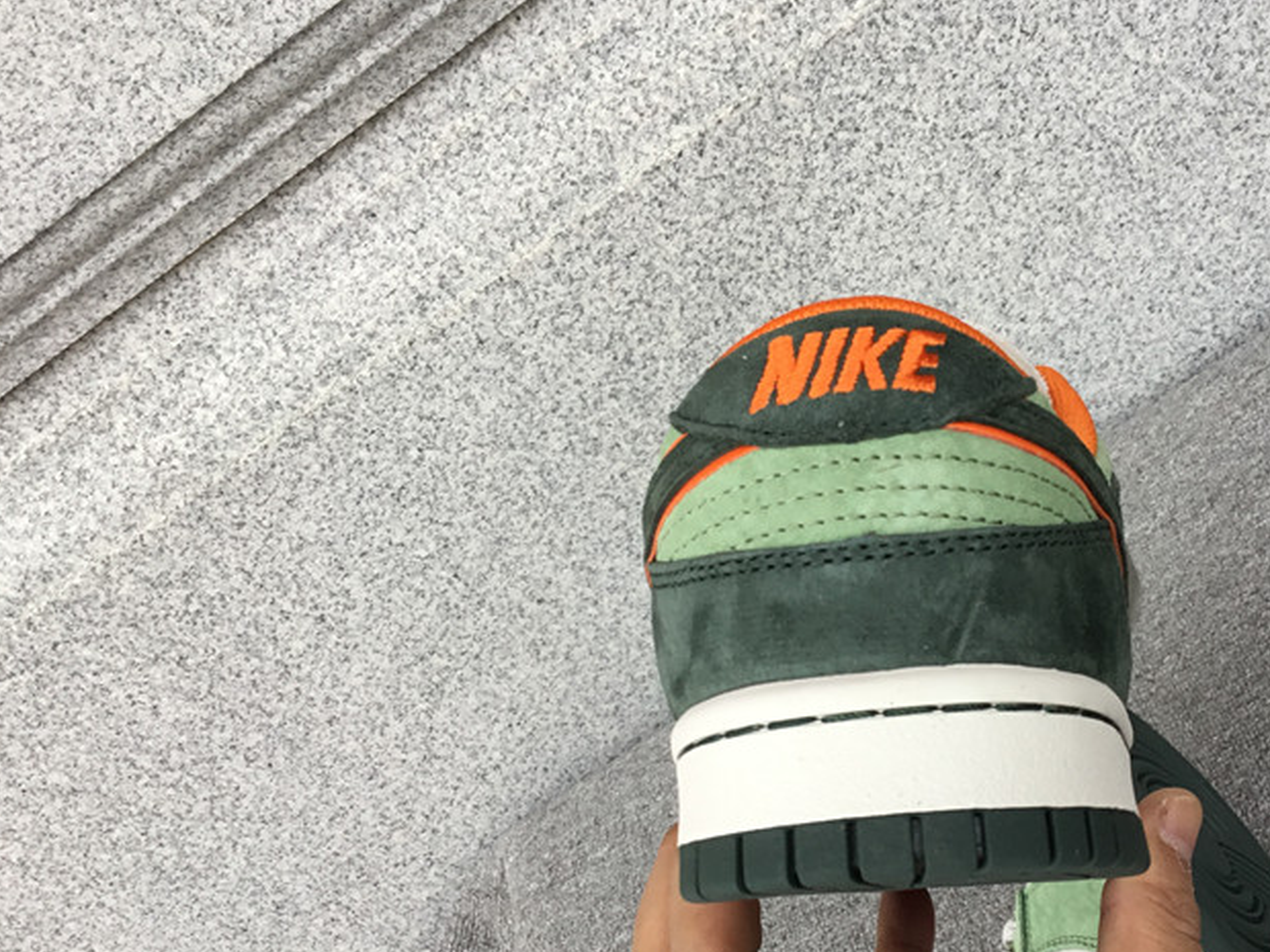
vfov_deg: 32.1
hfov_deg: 41.2
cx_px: 907
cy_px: 542
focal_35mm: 45
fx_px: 1651
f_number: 2.4
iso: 25
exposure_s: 1/50
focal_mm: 3.3
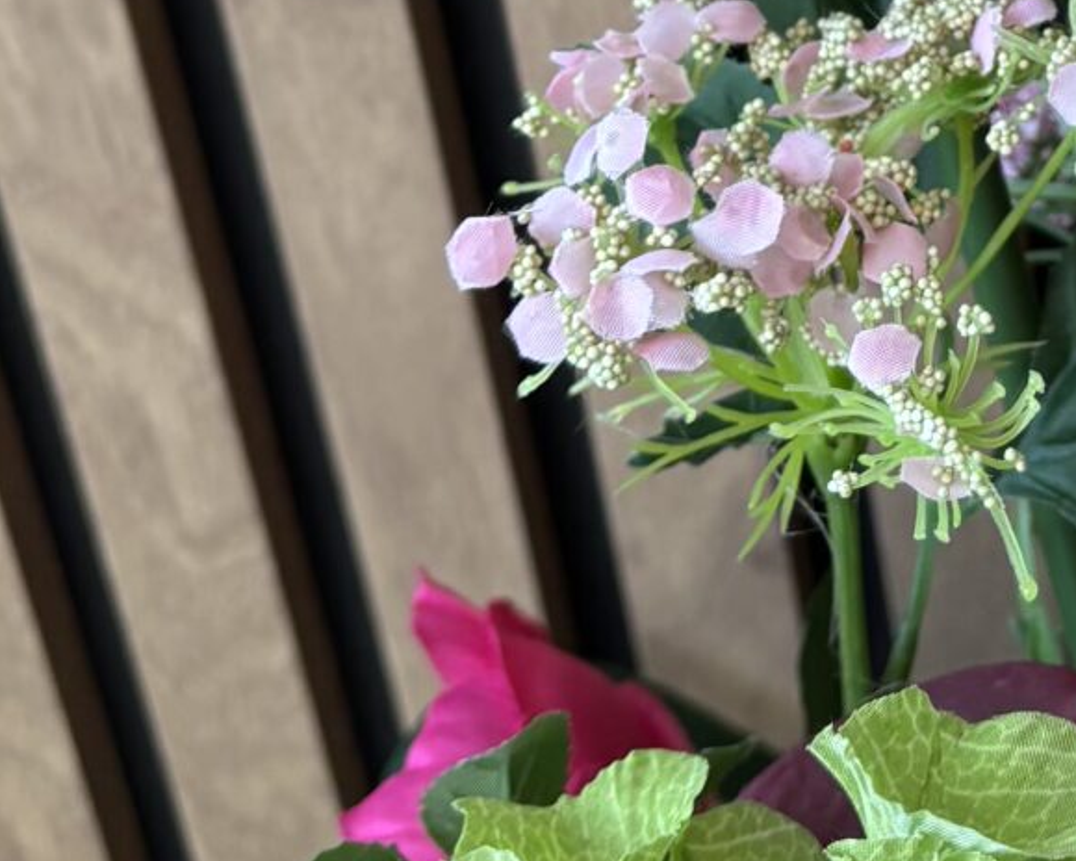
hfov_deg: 16.3
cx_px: 1391
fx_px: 3567
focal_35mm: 112
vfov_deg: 12.9
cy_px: -499
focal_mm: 5.96
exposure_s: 1/100
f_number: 1.6
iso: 64
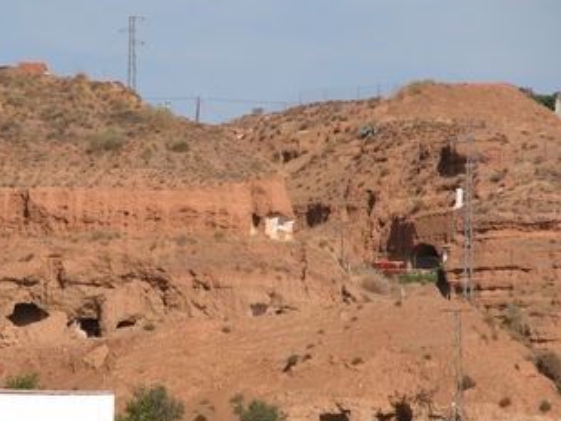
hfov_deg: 5.5
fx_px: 5869
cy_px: 227
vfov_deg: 4.1
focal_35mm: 362
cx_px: 200
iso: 100
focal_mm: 71.2
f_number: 5.9
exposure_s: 1/591
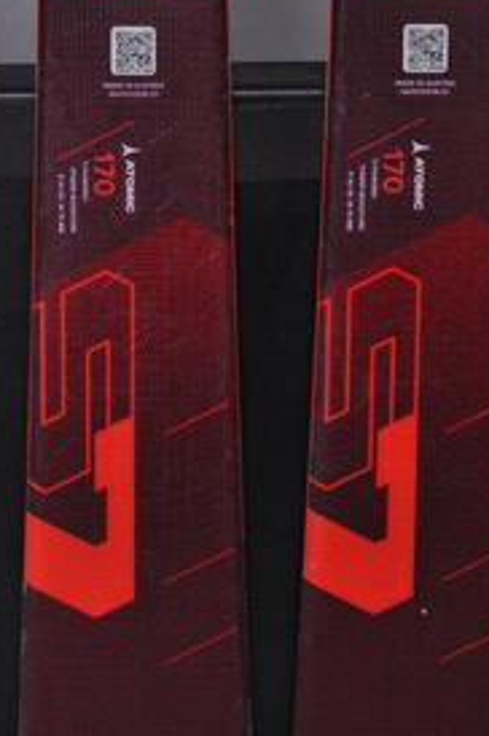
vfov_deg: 10.4
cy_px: 228
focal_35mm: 197
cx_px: 278
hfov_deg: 7.0
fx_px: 4024
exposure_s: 1/125
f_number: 9.5
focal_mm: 80
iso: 3200
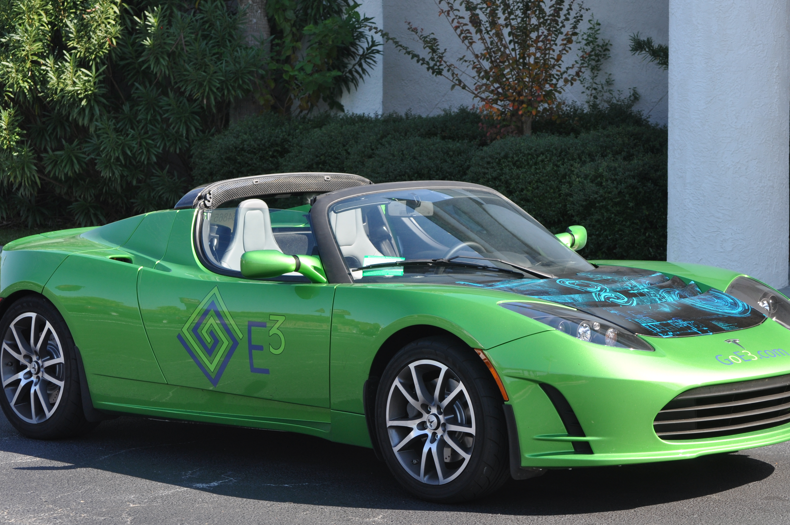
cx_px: 417
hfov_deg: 20.5
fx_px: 2183
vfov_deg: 13.7
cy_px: 295
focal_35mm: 100
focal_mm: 55
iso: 200
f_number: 6.7
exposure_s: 1/180
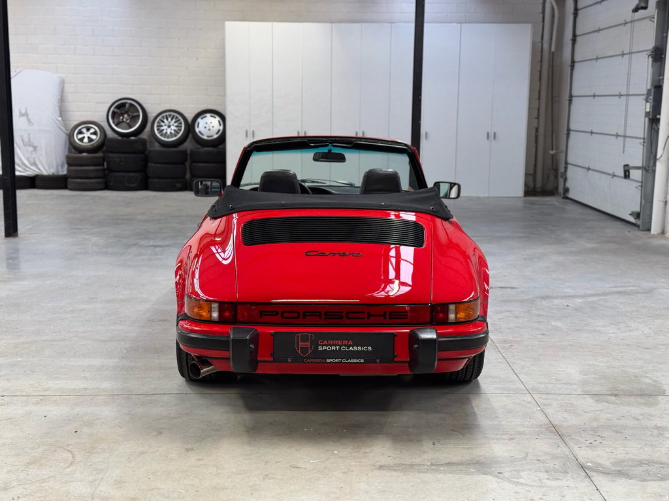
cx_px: 334
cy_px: 250
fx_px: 928
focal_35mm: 48
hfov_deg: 39.7
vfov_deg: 30.3
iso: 160
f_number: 1.78
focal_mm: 6.76
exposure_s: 1/100
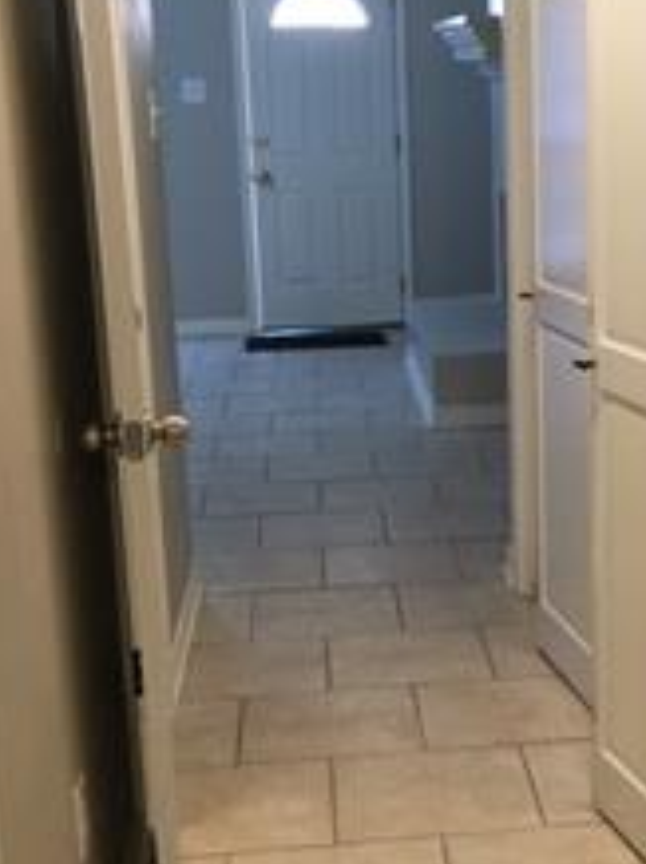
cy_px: 452
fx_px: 1596
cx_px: 476
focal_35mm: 64
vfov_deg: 30.3
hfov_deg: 22.7
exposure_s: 1/30
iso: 100
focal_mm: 4.15
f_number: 2.2
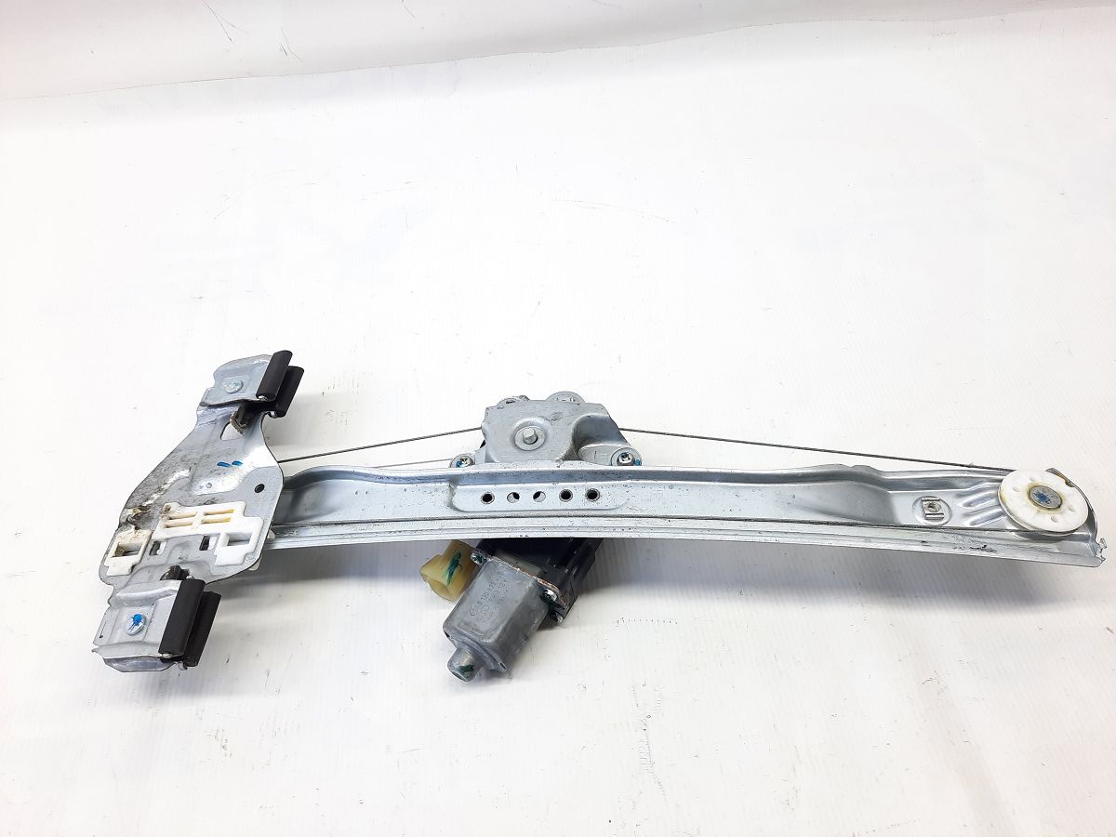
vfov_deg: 54.9
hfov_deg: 69.4
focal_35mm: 25
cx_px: 558
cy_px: 418
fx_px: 806
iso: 80
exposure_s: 1/50
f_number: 2
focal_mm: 4.6
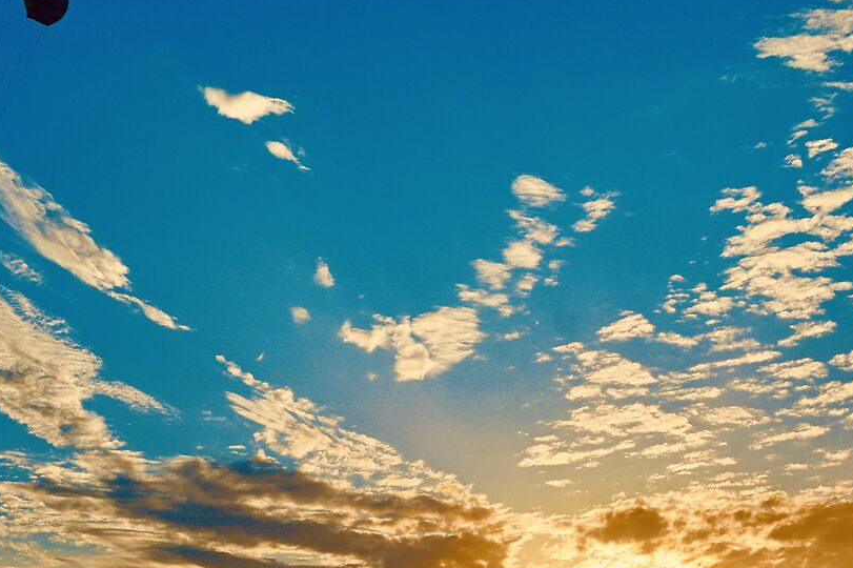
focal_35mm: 71
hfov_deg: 28.4
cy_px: 339
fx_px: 1682
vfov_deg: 19.2
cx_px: 381
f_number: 8
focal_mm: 24
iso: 100
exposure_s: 1/500
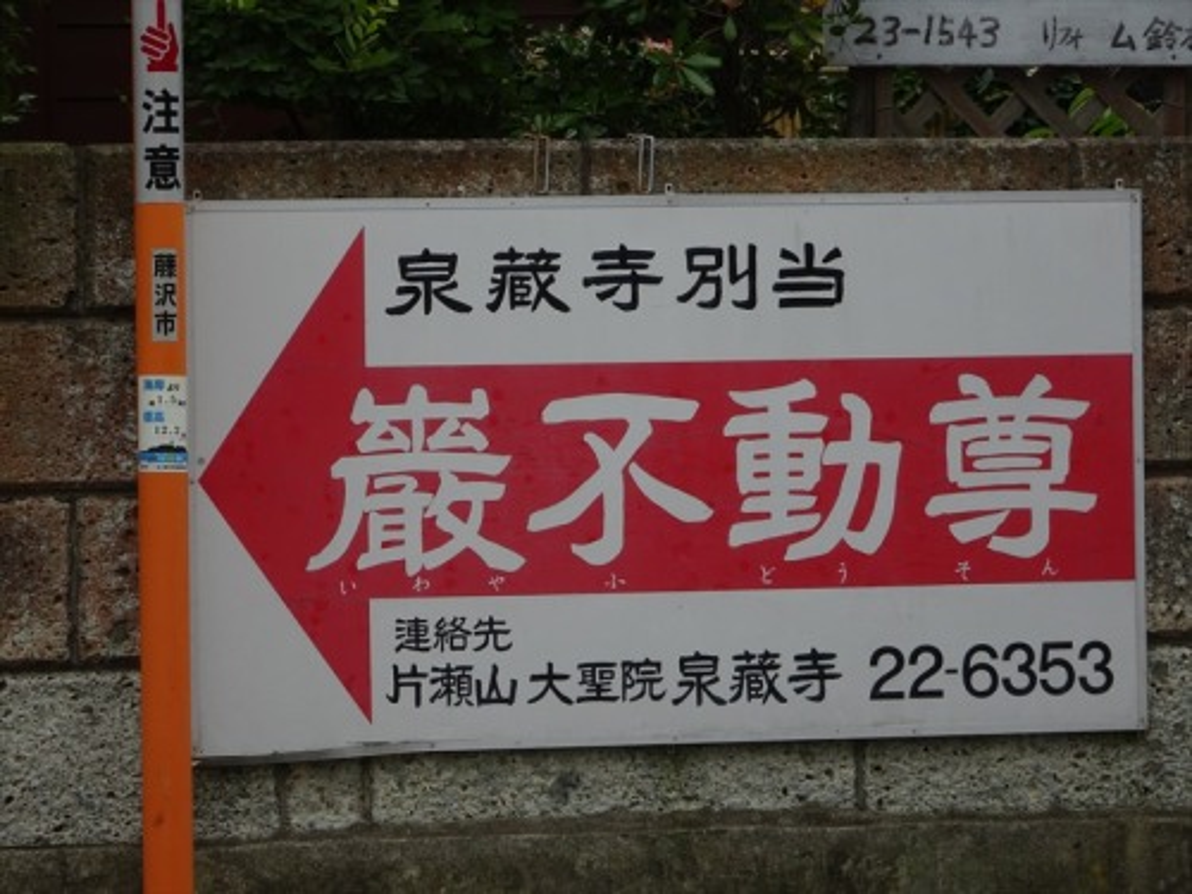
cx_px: 596
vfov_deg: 7.4
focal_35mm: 200
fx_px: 6887
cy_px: 447
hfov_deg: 9.9
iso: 80
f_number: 6.3
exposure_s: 1/250
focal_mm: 34.17
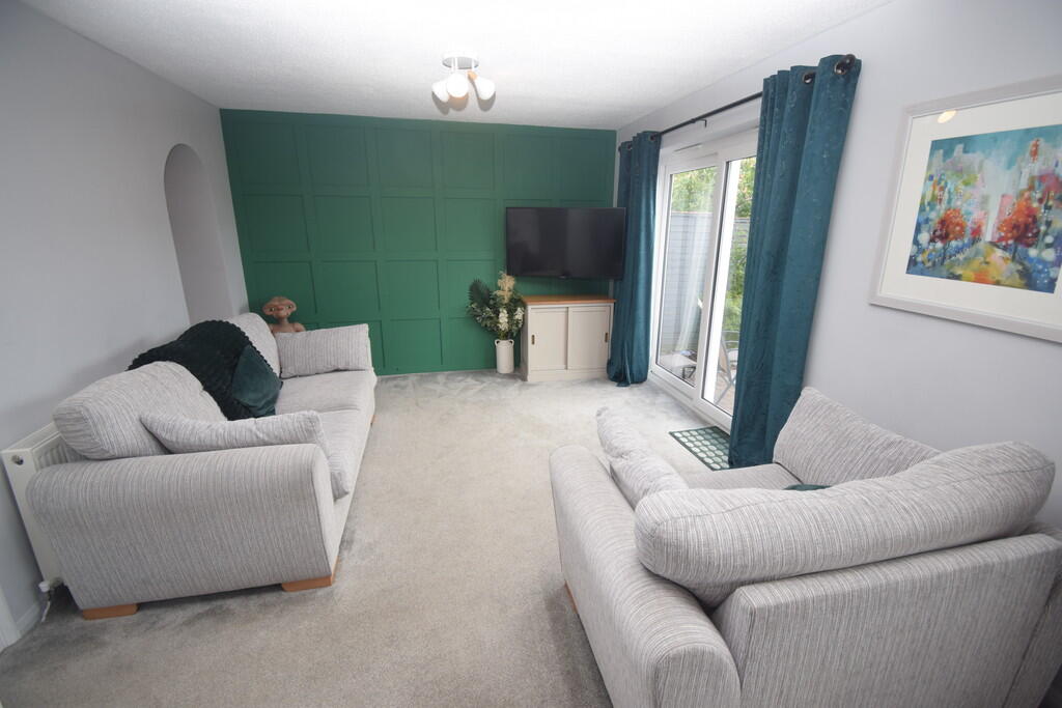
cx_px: 531
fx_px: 443
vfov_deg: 77.3
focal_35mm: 15
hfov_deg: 100.4
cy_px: 354
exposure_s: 1/100
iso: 400
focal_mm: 10
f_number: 5
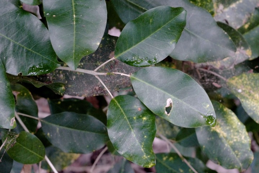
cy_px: 86
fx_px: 540
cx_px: 130
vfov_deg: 18.2
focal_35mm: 75
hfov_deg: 27.0
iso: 3200
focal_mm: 50
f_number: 8
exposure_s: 1/25
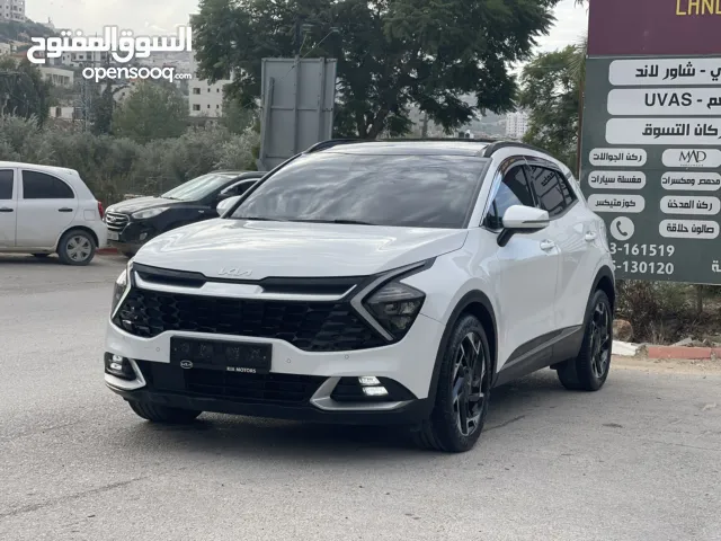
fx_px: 1333
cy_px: 270
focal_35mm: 64
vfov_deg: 22.9
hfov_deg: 30.3
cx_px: 360
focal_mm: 7.5
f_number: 2.2
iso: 32
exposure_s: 1/501
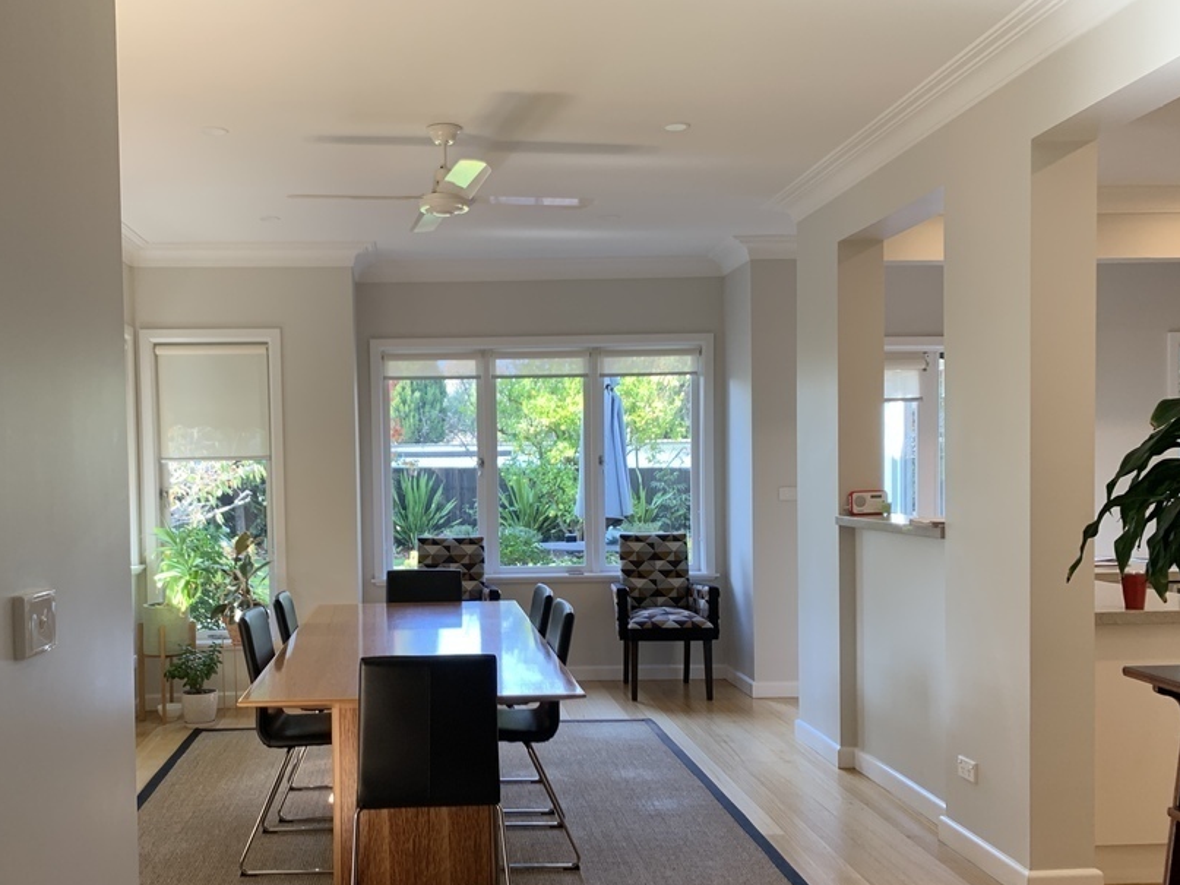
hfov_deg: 54.8
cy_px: 521
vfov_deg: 42.8
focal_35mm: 33
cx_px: 449
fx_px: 1125
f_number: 1.8
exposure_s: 1/97
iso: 100
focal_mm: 4.25
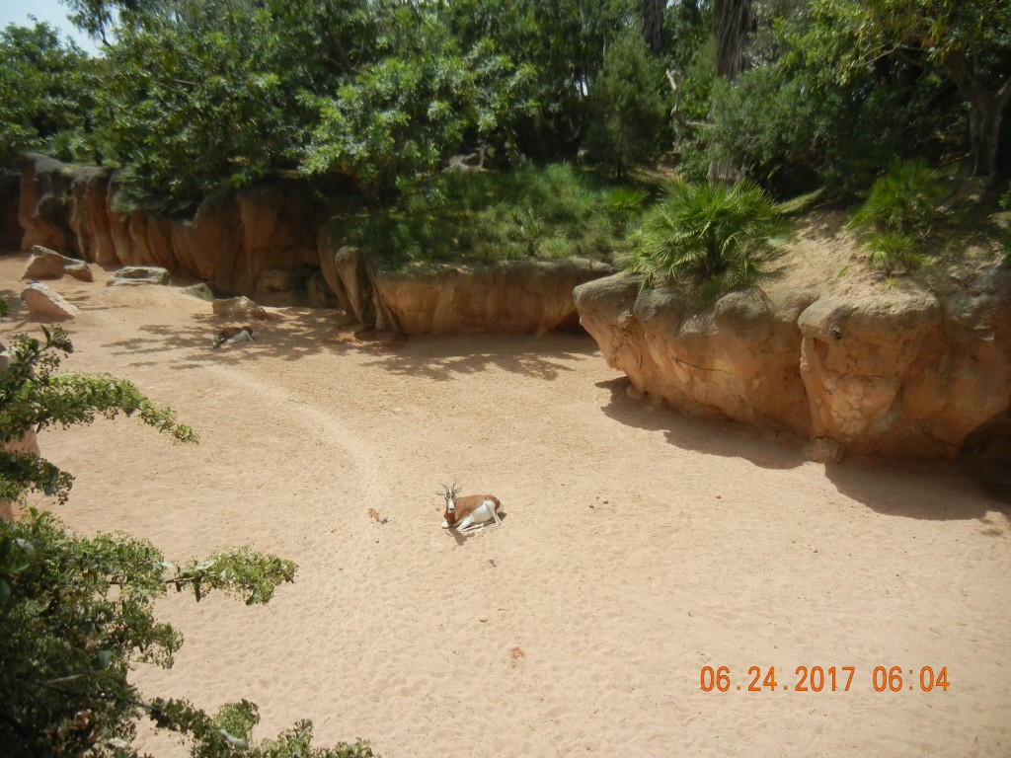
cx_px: 506
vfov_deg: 46.8
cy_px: 379
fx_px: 876
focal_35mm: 30
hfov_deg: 60.0
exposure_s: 1/399
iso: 160
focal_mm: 5.4
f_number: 7
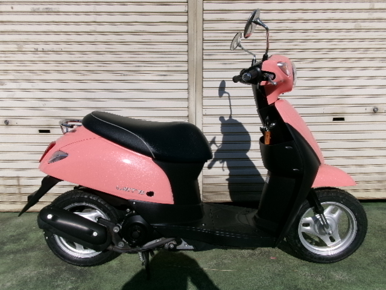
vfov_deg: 49.7
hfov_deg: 63.4
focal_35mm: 28
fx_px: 312
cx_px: 193
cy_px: 145
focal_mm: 5.1
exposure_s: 1/280
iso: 100
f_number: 10.8
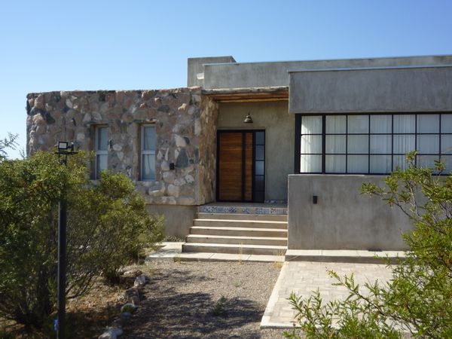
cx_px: 226
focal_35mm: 36
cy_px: 170
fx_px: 470
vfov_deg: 39.7
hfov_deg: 51.4
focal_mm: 6.4
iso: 100
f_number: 3.5
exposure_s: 1/640
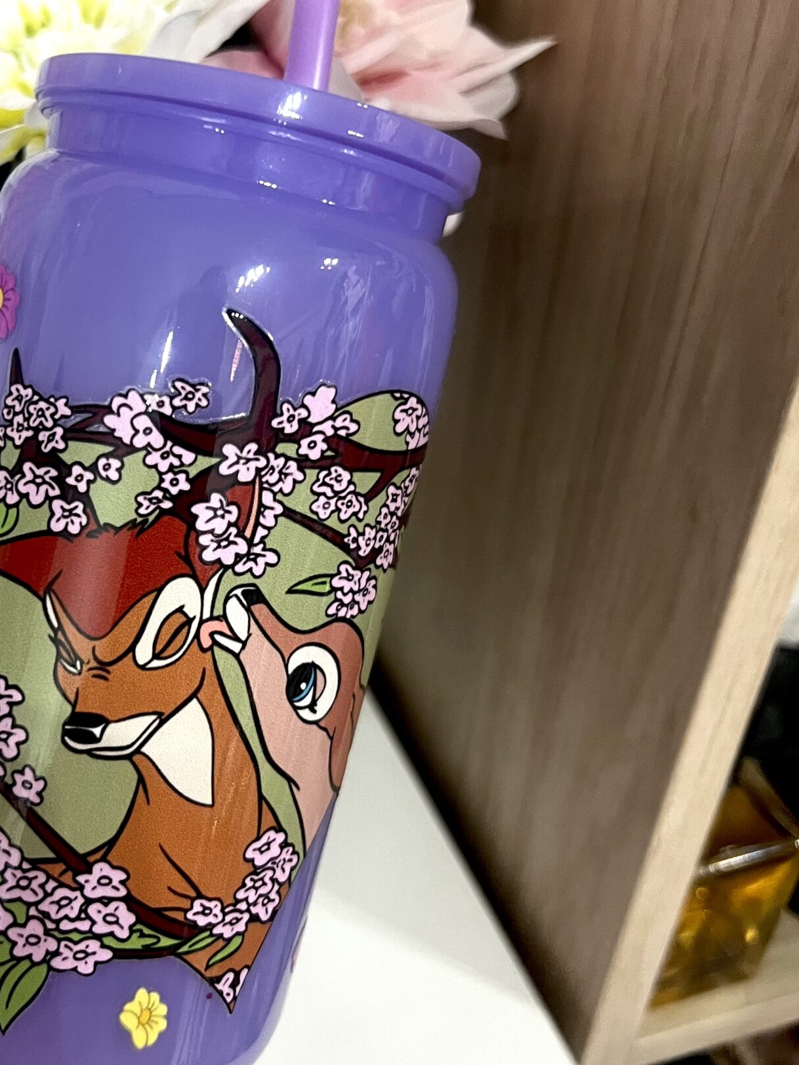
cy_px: 463
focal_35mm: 41
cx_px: 221
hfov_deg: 34.6
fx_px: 1261
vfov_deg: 45.7
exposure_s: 1/60
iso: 250
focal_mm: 5.7
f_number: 1.5
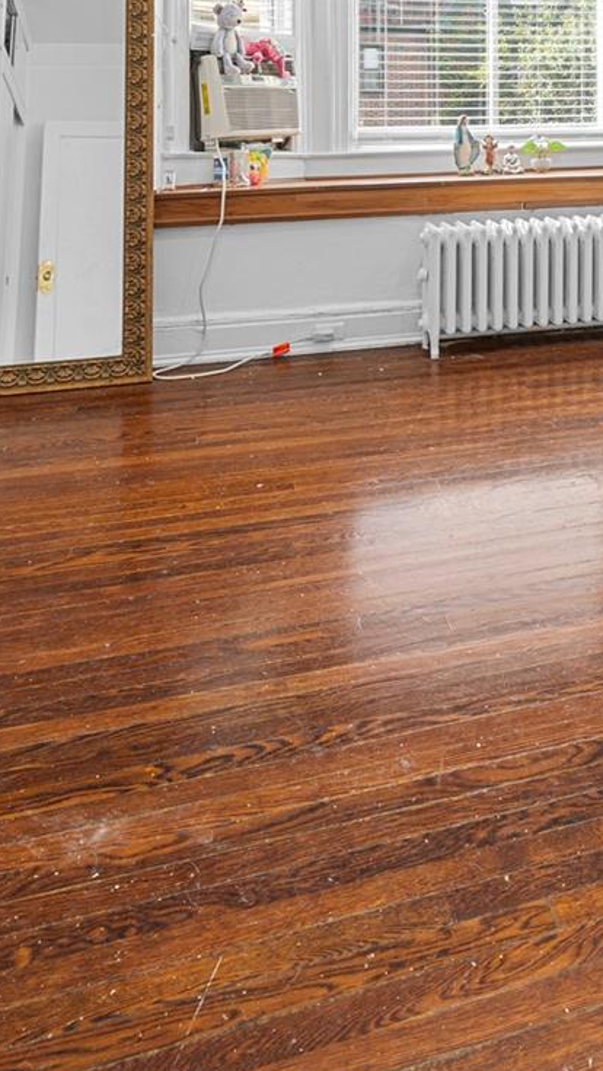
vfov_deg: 50.1
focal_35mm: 35
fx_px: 994
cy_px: 100
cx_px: 597
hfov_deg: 31.3
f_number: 8
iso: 100
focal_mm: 12
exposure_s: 1.3
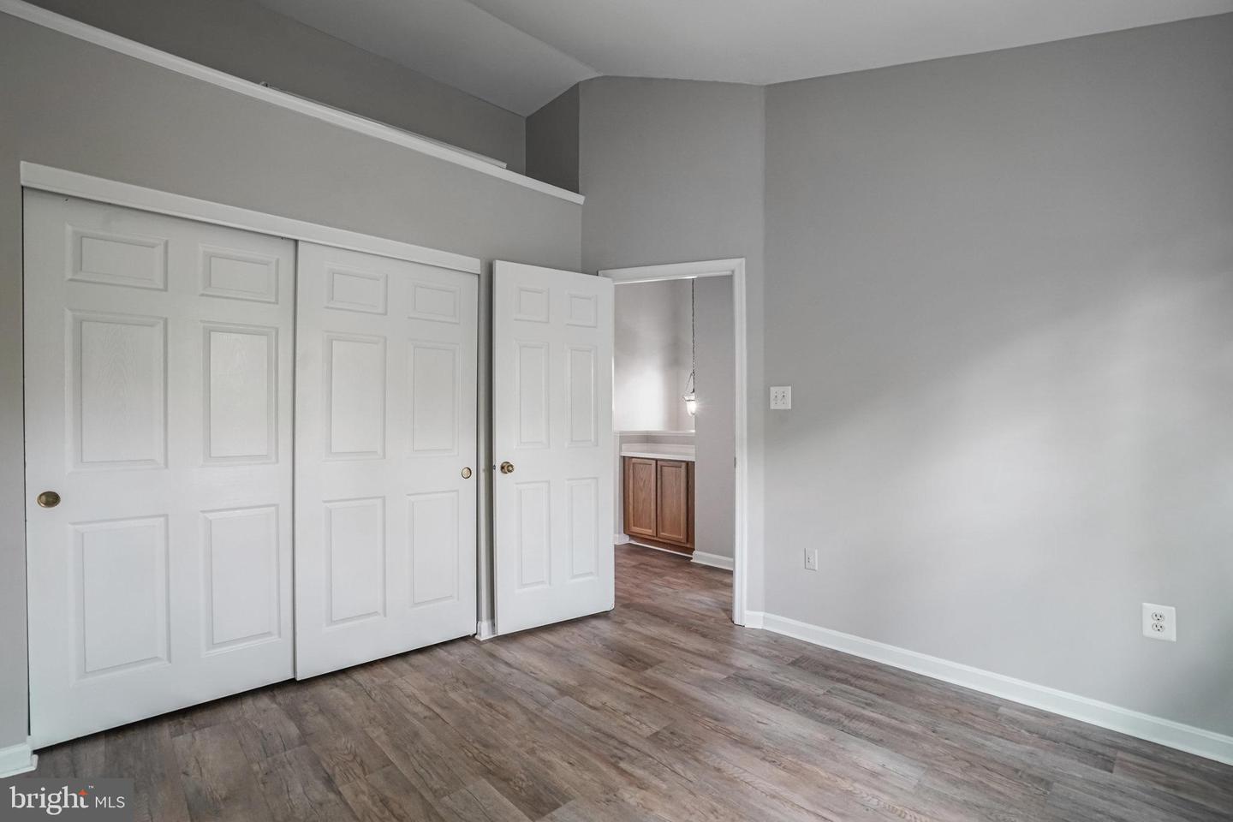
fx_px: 548
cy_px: 411
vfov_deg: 73.7
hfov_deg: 96.7
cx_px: 616
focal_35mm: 16
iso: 1250
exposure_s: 1/80
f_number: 8
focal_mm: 16
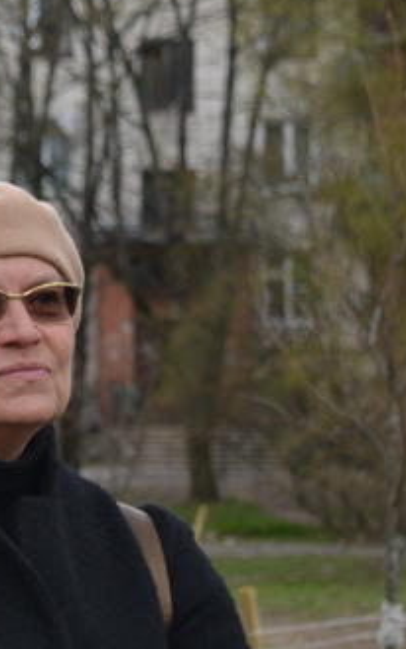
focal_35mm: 276
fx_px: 4874
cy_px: 381
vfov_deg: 7.6
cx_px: -286
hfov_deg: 4.7
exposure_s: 1/125
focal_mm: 55
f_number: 5.6
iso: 160
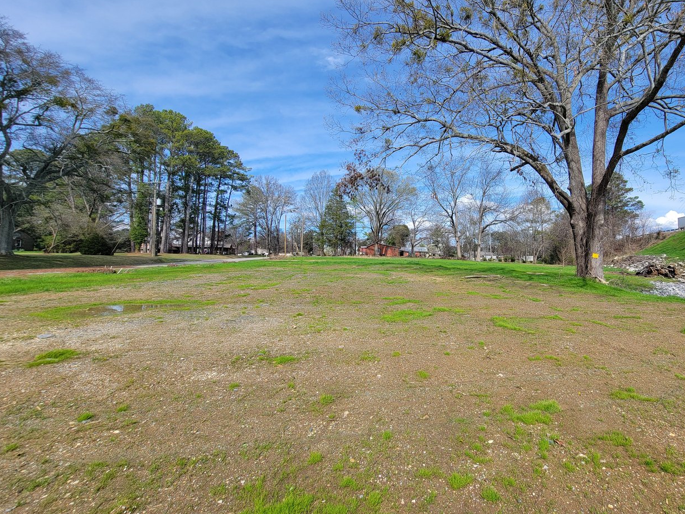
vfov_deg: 77.7
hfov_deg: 93.0
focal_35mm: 16
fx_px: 317
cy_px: 224
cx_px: 419
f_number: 2.2
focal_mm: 2.2
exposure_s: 1/1339
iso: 50
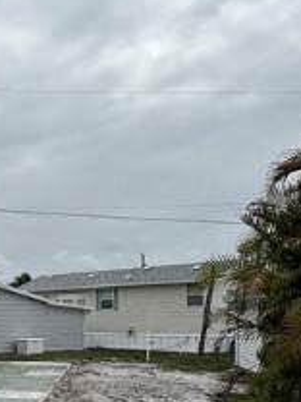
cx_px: -118
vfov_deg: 38.3
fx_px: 557
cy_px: 315
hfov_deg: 25.0
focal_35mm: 48
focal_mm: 1.57
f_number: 1.8
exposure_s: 1/2801
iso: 32
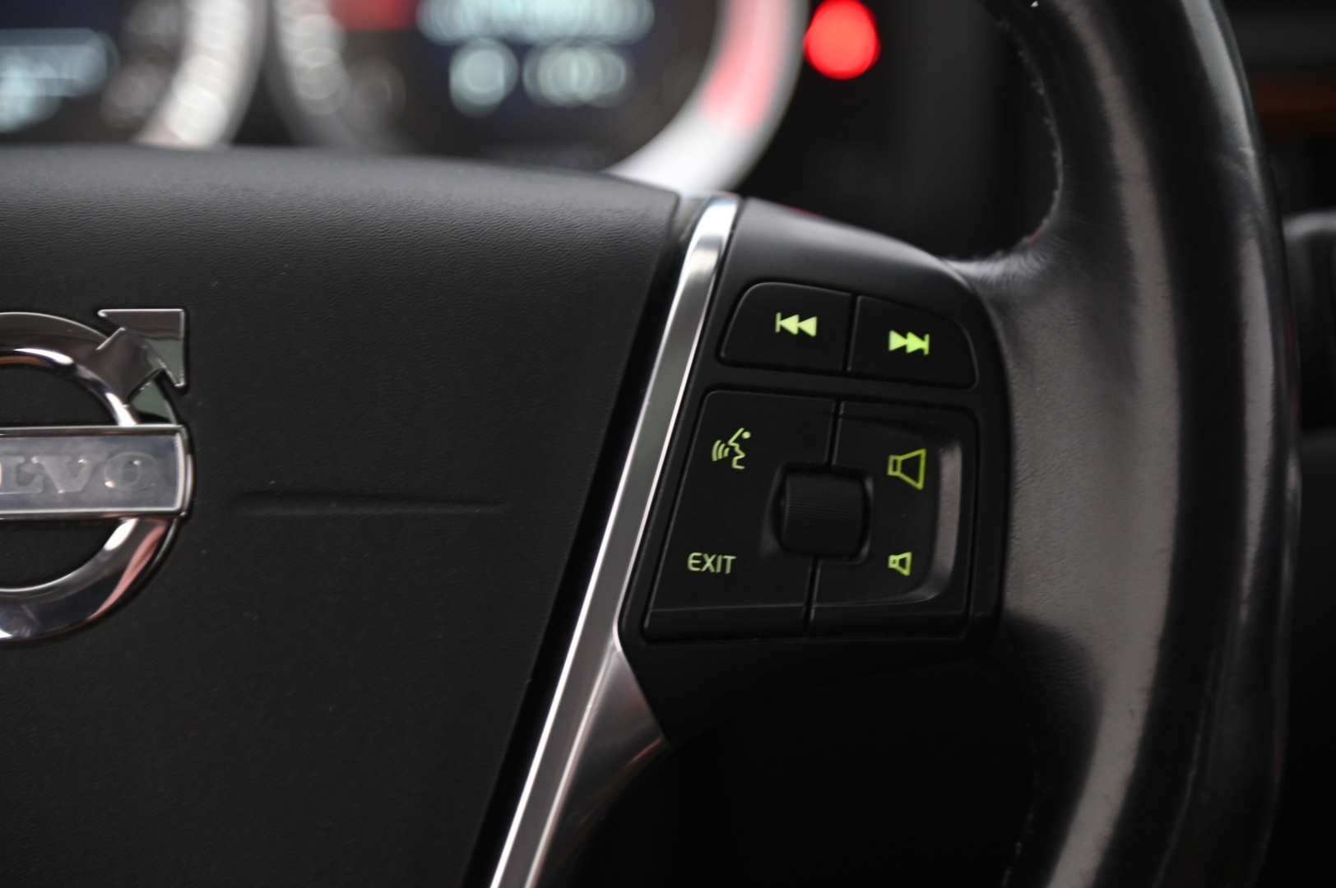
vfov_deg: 11.4
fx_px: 4450
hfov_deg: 17.1
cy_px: 444
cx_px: 668
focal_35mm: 120
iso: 2000
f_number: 4
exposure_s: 1/15
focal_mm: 120
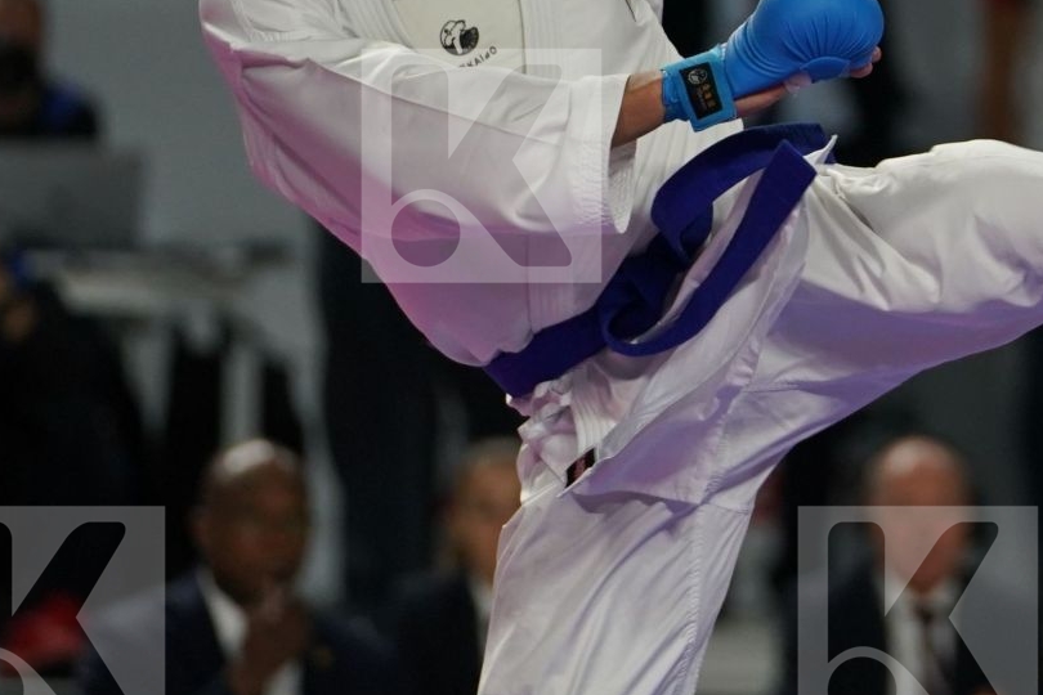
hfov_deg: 3.3
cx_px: 918
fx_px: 17961
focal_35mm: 620
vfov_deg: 2.2
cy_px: 166
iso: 1000
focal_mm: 186
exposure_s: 1/1000
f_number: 2.8
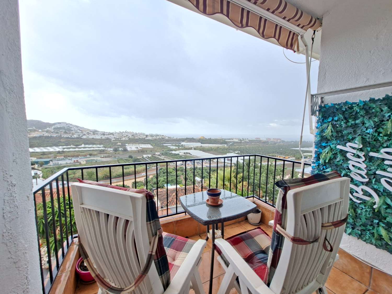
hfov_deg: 106.2
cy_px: 147
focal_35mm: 13
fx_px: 147
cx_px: 196
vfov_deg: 89.9
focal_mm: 1.74
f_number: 2.2
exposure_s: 1/60
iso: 40
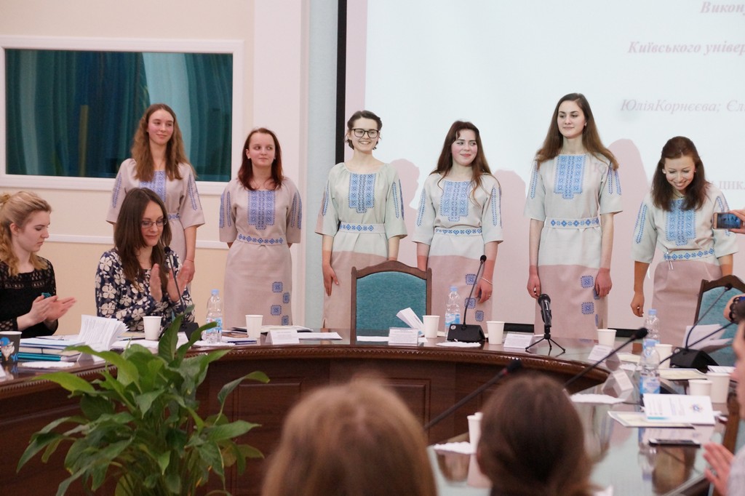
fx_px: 2172
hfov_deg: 19.5
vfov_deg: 13.0
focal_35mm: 105
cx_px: 372
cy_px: 248
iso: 2500
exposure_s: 1/125
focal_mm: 70
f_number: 5.6
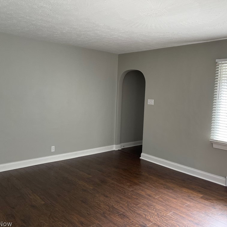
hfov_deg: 52.2
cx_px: 134
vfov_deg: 52.5
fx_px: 230
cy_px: 114
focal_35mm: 31
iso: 125
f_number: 1.6
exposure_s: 1/120
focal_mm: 5.1
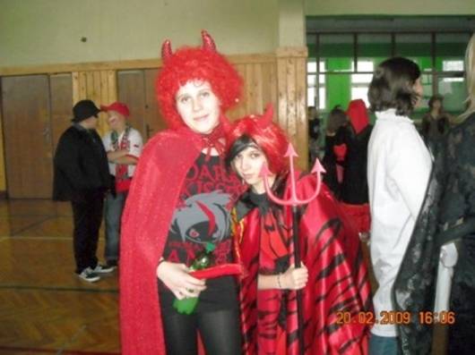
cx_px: 238
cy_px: 178
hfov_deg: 52.6
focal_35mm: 35
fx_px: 480
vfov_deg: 40.7
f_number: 2.8
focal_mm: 5.7
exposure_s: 1/60
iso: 800
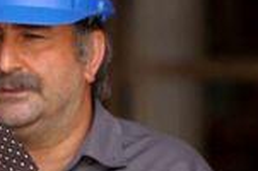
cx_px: -89
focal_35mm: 673
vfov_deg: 2.0
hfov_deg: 3.1
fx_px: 4813
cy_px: 221
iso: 200
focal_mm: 170
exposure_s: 1/60
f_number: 2.8
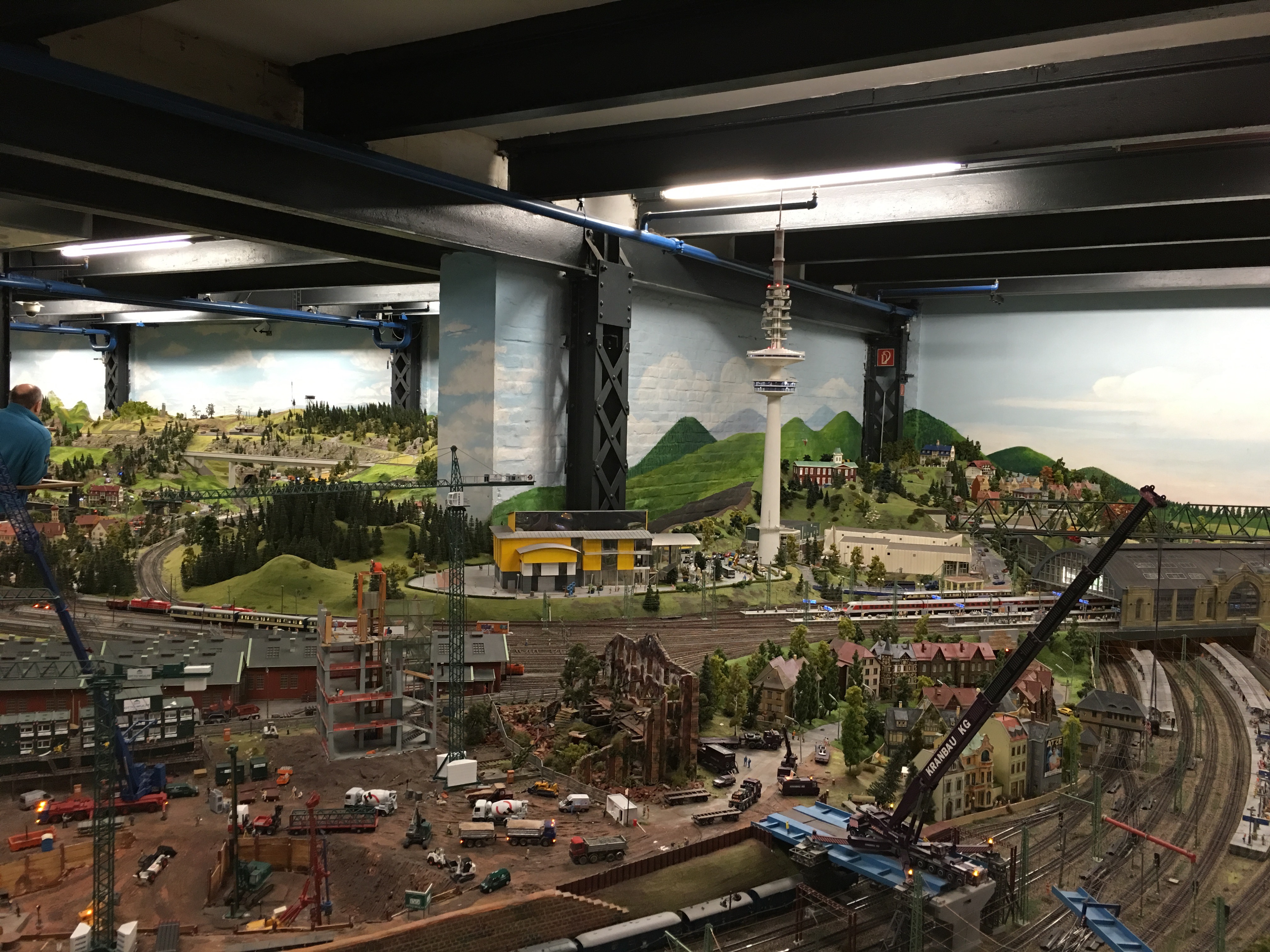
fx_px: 1064
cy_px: 476
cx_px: 635
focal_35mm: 29
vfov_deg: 48.2
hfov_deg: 61.7
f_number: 2.2
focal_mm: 4.15
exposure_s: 1/17
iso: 80
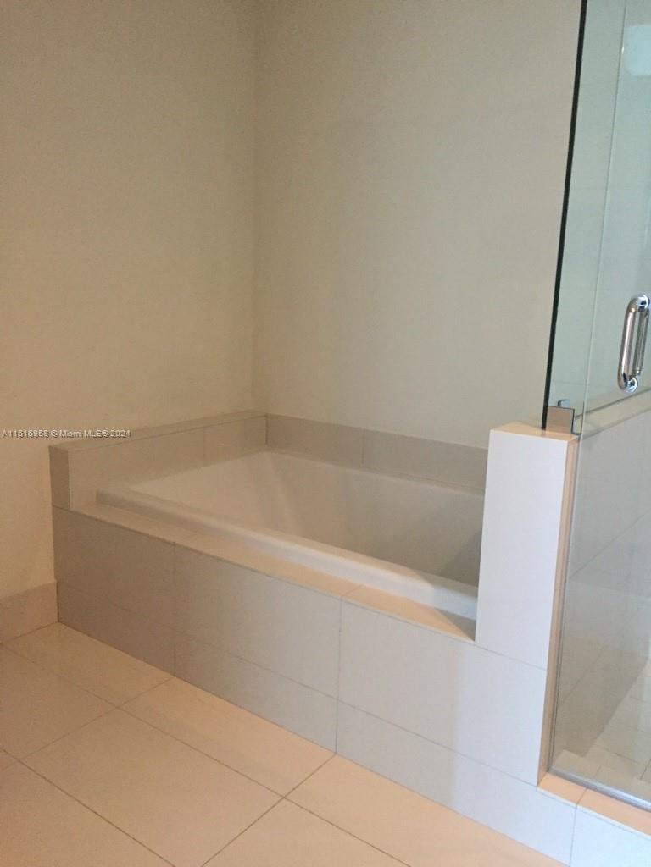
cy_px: 434
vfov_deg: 61.7
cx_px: 326
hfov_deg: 48.2
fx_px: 727
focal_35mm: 29
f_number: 2.2
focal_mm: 4.15
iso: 250
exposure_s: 1/30
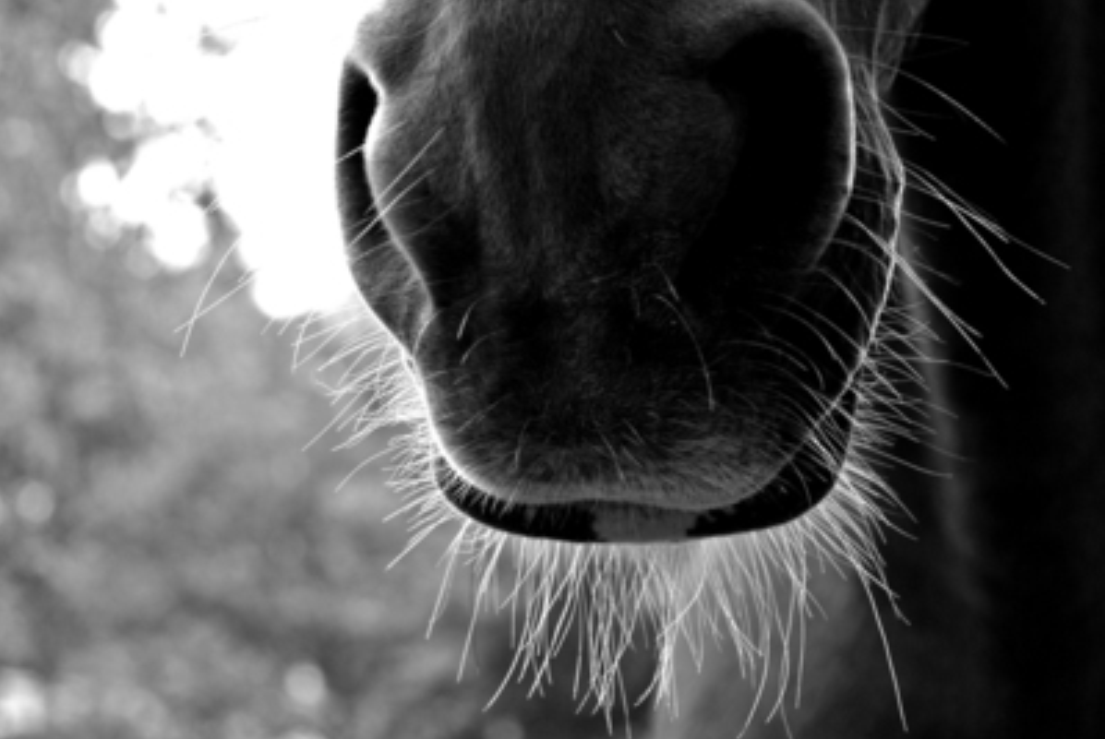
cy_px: 376
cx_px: 612
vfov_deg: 11.4
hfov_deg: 16.9
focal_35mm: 121
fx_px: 3718
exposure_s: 1/160
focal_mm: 70
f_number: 5.6
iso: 400
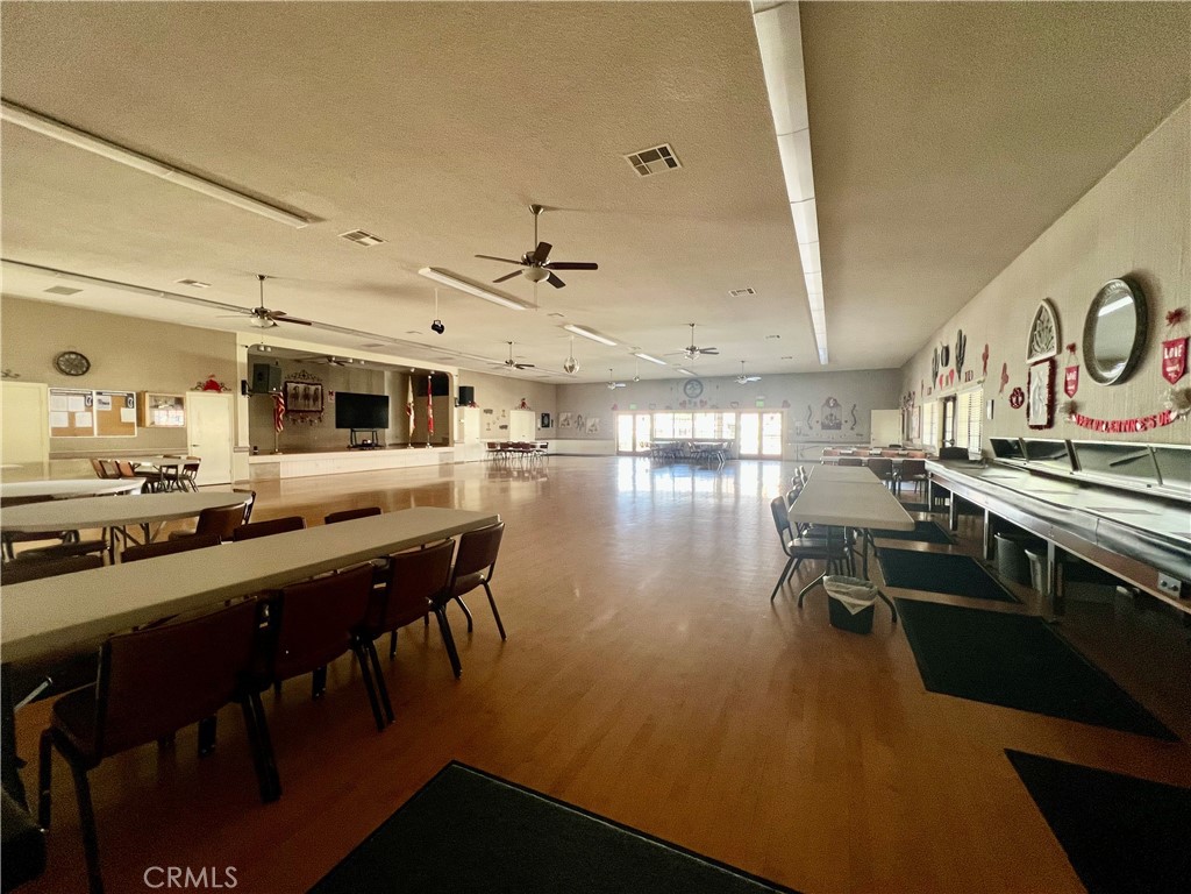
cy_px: 447
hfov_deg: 106.2
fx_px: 447
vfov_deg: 89.9
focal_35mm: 13
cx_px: 596
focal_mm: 1.57
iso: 160
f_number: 1.8
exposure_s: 1/60
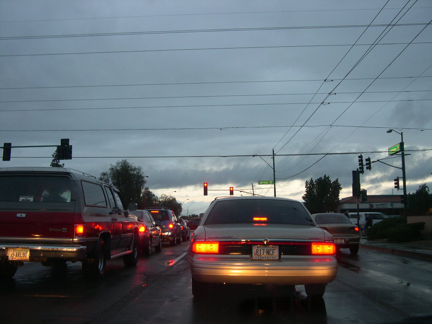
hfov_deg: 49.0
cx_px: 216
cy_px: 162
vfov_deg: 37.7
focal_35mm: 38
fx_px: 474
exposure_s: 1/32.1
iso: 100
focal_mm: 8
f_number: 2.8
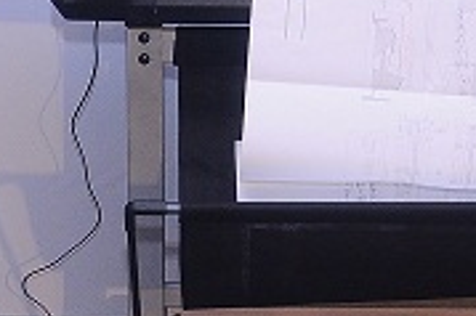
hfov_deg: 11.7
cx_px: 233
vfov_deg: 7.6
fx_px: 2330
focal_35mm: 176
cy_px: -166
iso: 640
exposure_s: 1/60
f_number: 8
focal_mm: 25
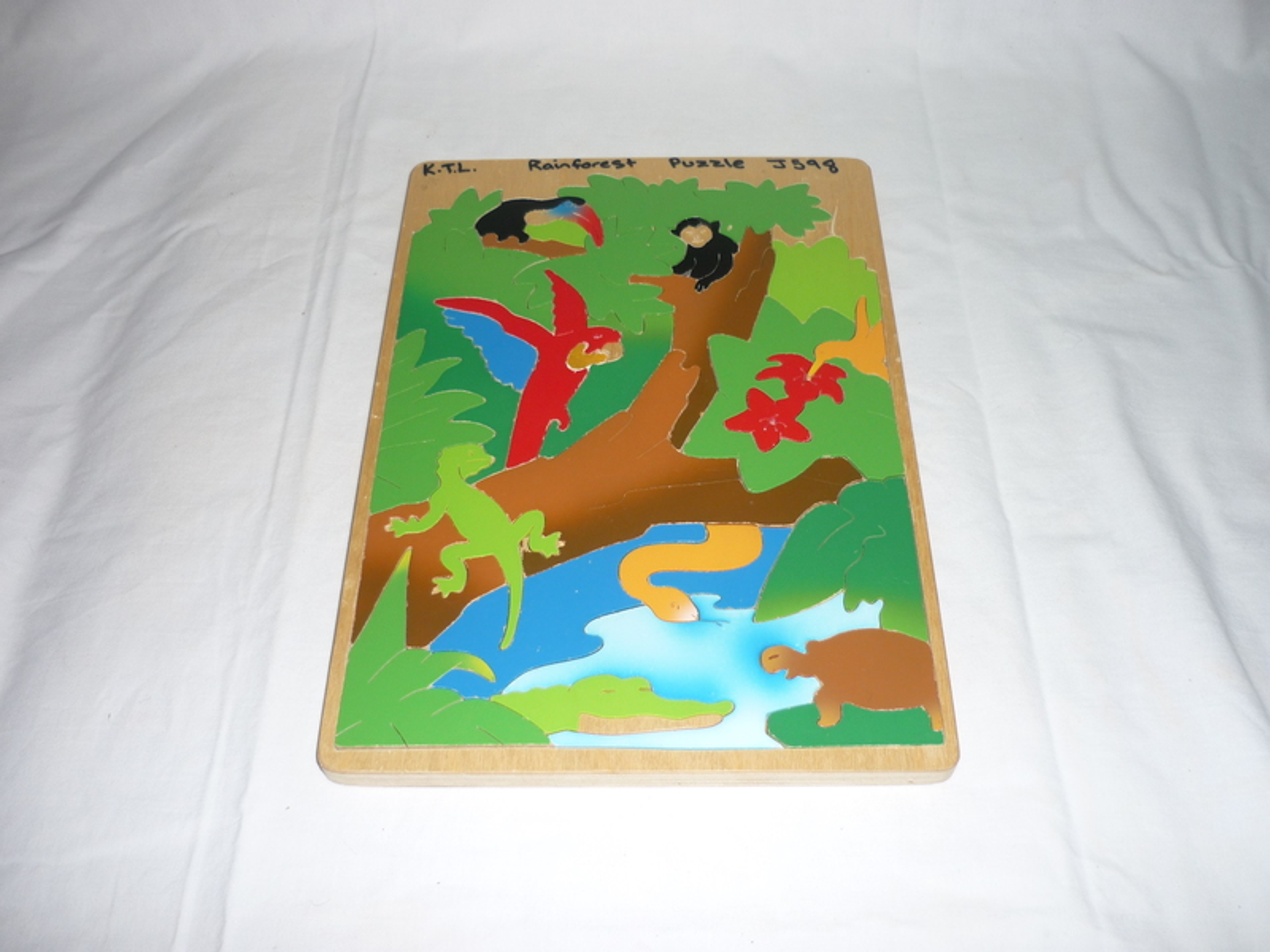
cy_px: 476
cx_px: 635
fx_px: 1211
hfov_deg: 55.4
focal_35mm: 33
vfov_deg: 42.9
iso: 100
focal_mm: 5.5
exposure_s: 1/30
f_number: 2.8
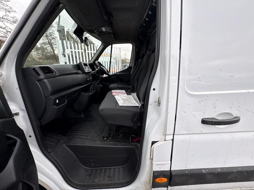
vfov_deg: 85.7
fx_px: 103
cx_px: 127
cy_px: 95
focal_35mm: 14
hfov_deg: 102.1
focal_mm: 2.22
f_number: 2.2
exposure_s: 1/99
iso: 80
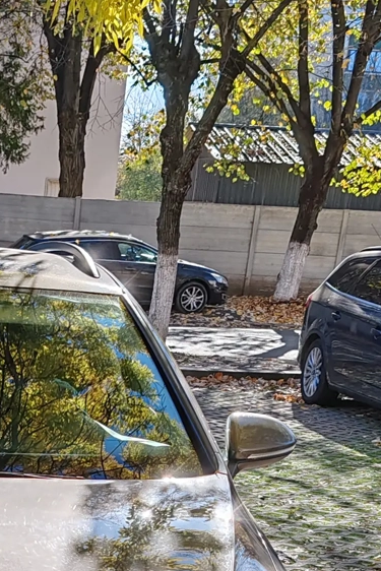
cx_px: -89
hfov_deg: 16.5
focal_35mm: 79
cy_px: 659
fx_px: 1253
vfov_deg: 23.7
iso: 50
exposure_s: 1/290
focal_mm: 6.12
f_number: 1.9
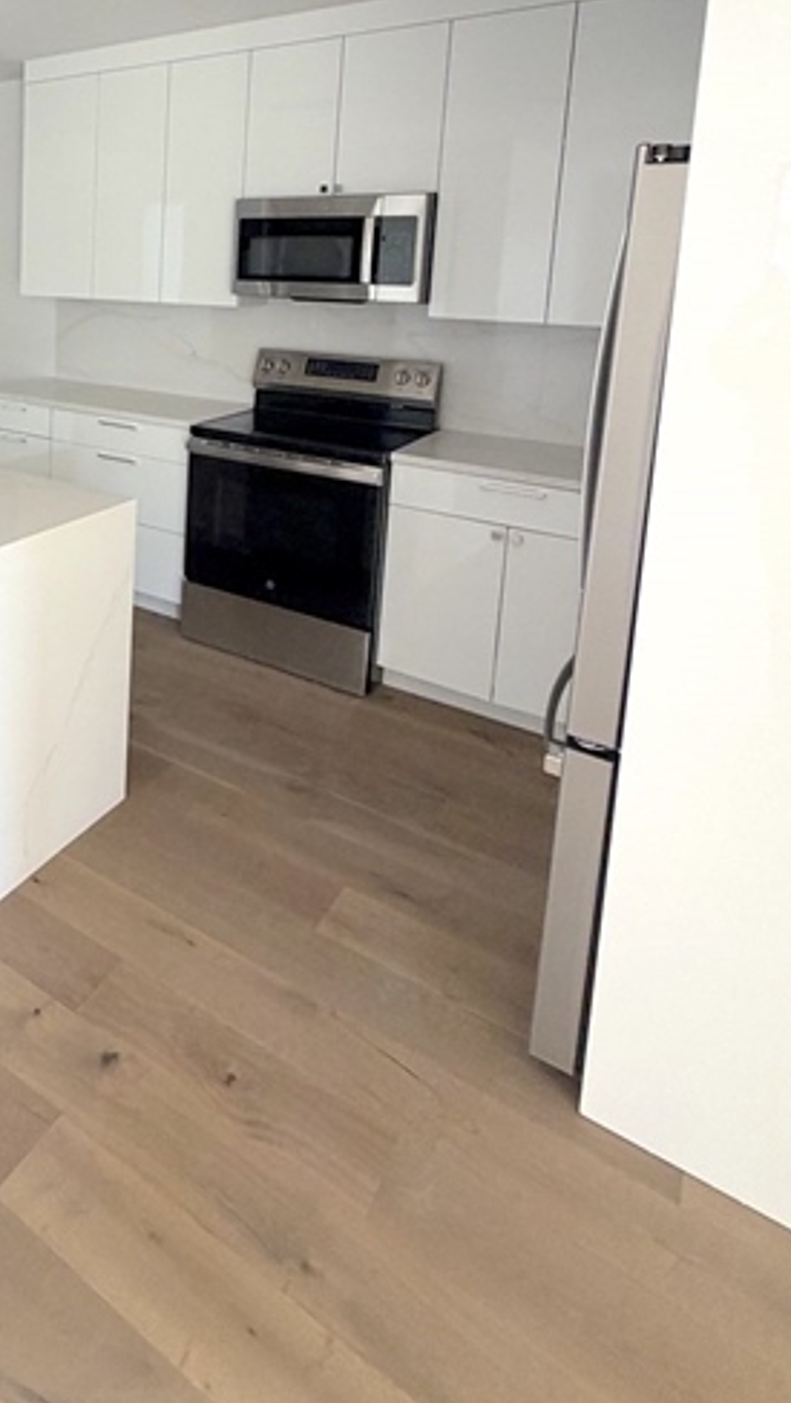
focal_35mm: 24
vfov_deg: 71.8
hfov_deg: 41.5
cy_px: 377
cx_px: 0
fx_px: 894
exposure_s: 1/75
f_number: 2.2
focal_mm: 2.22
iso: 320
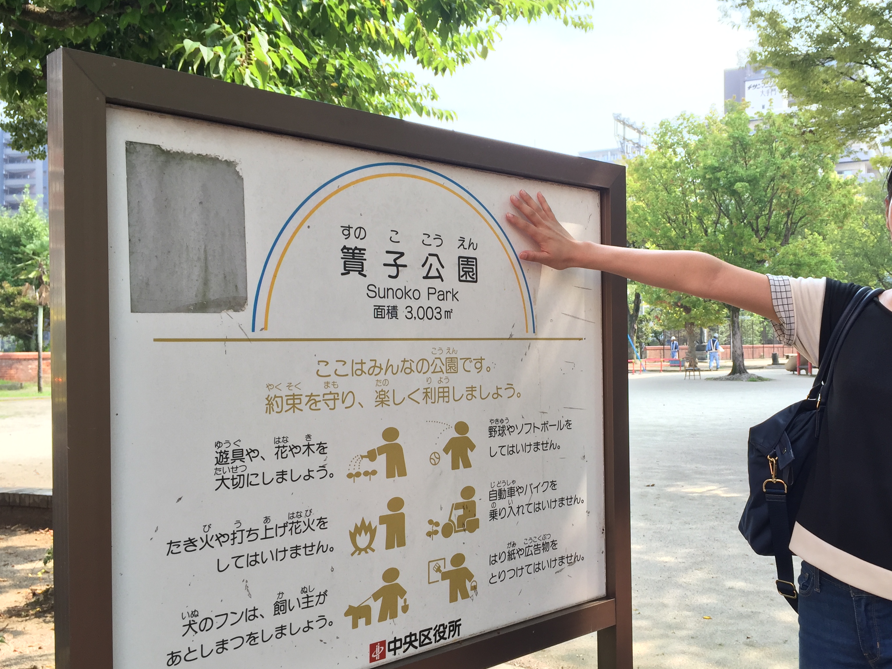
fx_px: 902
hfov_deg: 52.3
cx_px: 526
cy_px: 364
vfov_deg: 40.7
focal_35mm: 35
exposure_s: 1/377
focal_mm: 4.15
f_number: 2.2
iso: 32
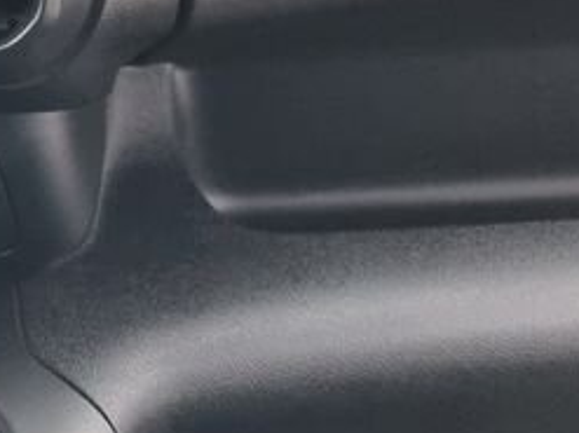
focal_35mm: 108
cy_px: 281
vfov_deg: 13.7
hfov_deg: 15.7
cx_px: -443
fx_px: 1806
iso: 640
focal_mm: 5.4
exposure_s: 1/50
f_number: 1.8
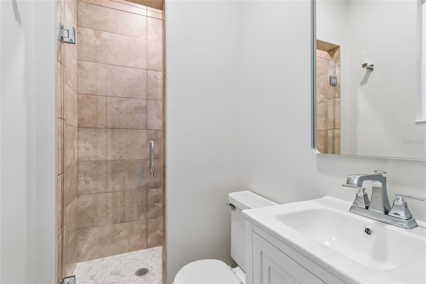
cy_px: 142
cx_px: 213
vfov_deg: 77.3
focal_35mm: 15
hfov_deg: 100.4
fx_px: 177
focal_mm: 10
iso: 100
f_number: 7.1
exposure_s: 1/13
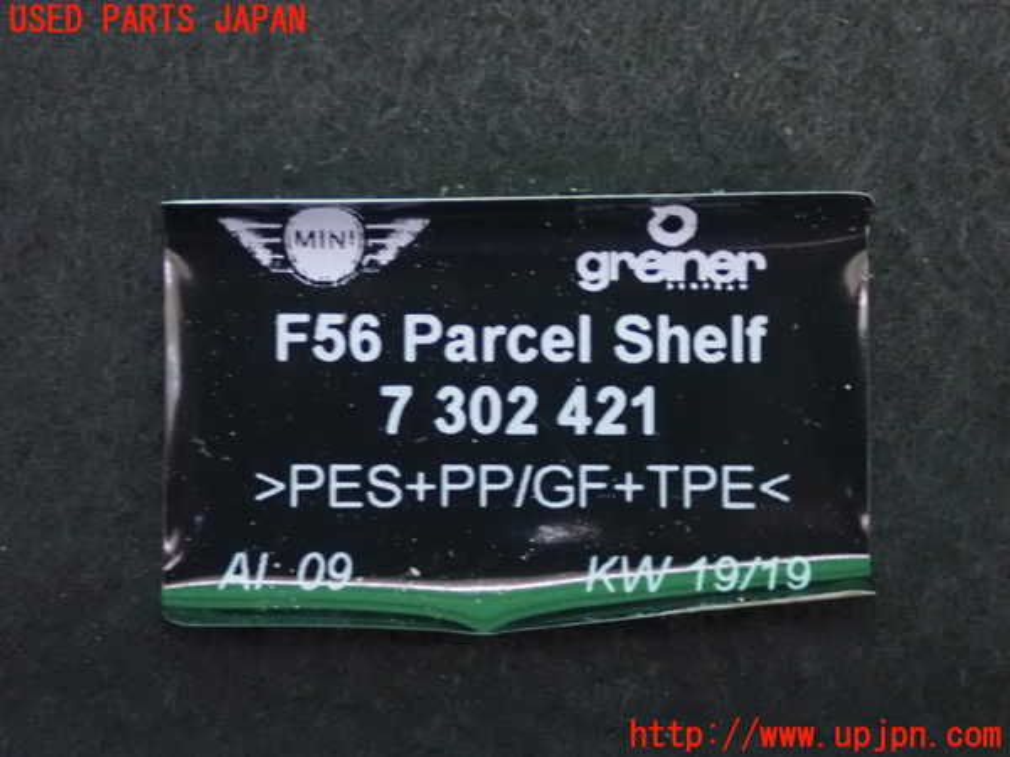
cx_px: 505
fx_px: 1955
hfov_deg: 29.0
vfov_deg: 21.9
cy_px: 378
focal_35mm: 67
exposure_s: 1/8
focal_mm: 11.88
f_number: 3.8
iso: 1600
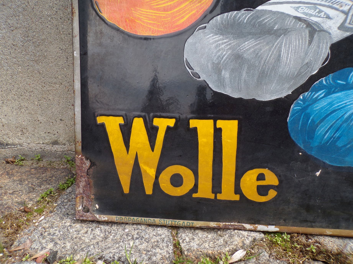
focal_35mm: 24
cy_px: 132
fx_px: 245
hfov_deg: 71.6
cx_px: 176
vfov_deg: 56.8
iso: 80
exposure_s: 1/85
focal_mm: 4.3
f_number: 4.4
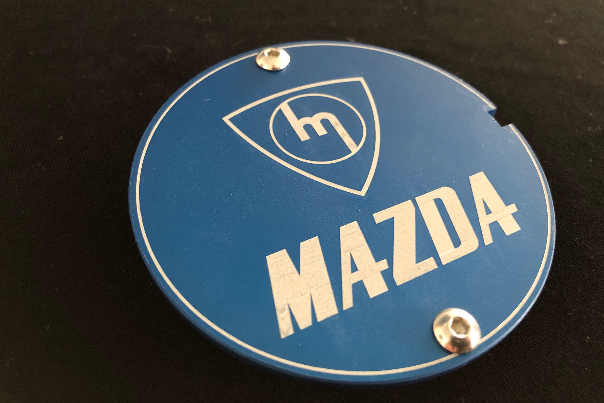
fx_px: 503
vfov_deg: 43.6
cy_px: 182
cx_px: 303
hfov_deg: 61.9
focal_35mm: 30
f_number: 1.8
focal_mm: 3.99
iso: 100
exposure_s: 1/5
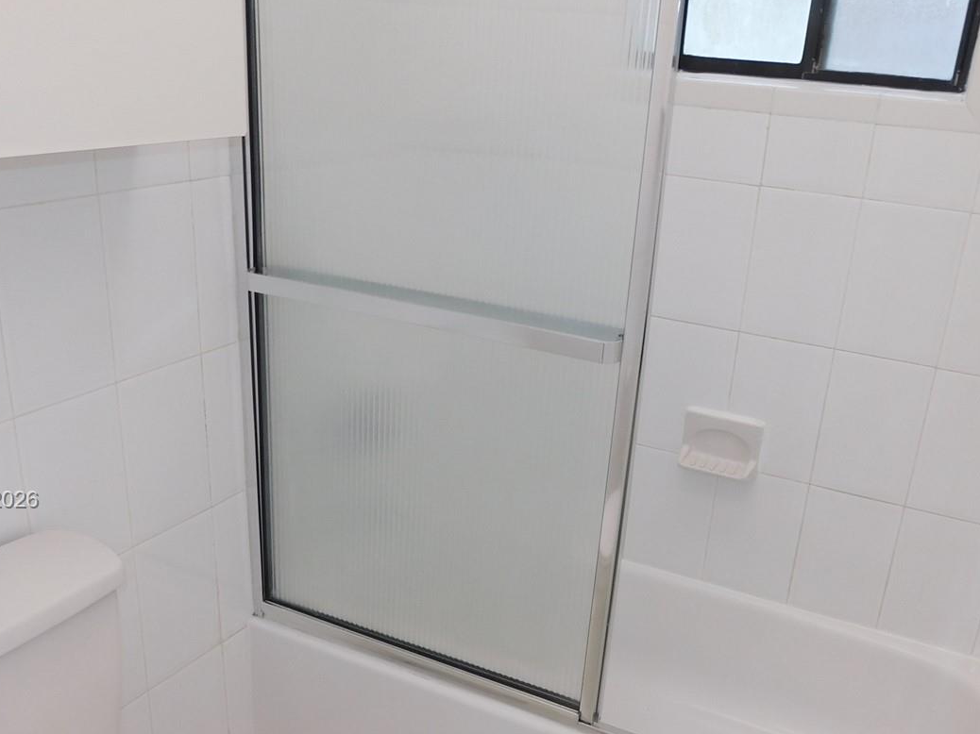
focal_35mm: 37
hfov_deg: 50.1
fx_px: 1047
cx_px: 499
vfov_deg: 38.1
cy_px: 501
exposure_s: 1/40
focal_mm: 4.1
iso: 125
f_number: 3
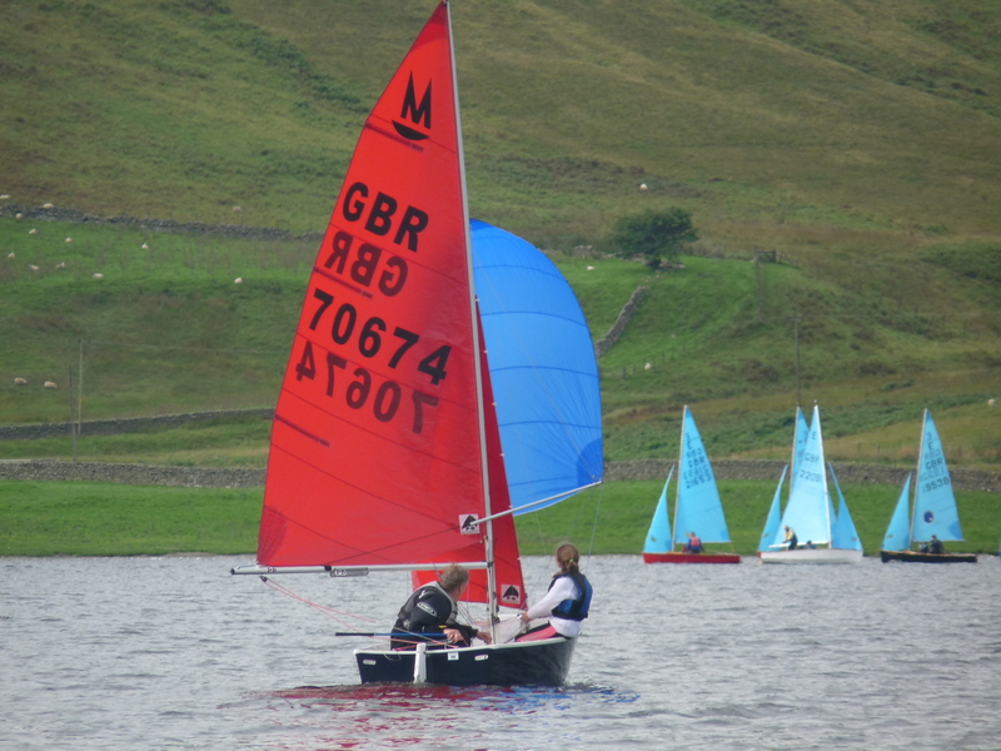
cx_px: 500
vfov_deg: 3.1
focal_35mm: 486
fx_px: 14054
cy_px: 376
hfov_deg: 4.1
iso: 160
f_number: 4.4
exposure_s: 1/500
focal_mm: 86.4
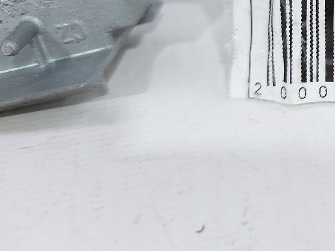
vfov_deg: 23.2
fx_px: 571
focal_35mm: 59
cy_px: -30
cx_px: 395
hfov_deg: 28.7
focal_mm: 5.23
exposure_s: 1/50
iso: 80
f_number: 1.8
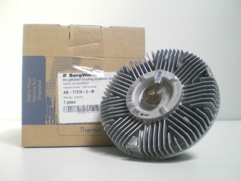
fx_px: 265
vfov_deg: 37.8
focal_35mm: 38
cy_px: 90
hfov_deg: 49.0
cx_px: 120
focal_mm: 6.3
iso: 250
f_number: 3.1
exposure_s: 1/30
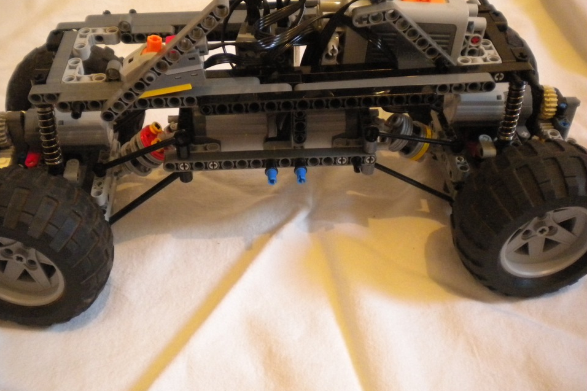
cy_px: 168
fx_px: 636
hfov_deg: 49.5
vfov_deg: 34.1
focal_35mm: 39
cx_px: 274
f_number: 3.1
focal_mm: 6.3
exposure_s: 1/33
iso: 800
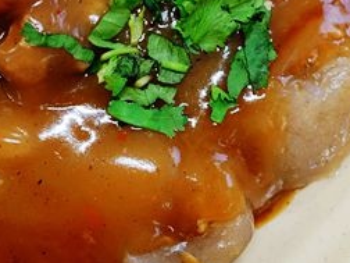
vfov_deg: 14.1
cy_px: 24
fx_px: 1052
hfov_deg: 18.9
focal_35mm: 104
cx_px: 224
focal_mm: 15.52
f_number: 2.8
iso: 800
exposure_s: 1/50
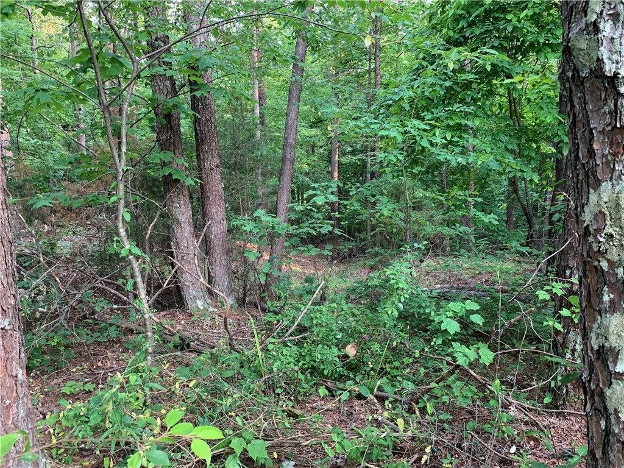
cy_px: 234
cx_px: 312
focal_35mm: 26
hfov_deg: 67.3
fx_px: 469
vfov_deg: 53.1
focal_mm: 4.25
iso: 125
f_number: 1.8
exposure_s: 1/60
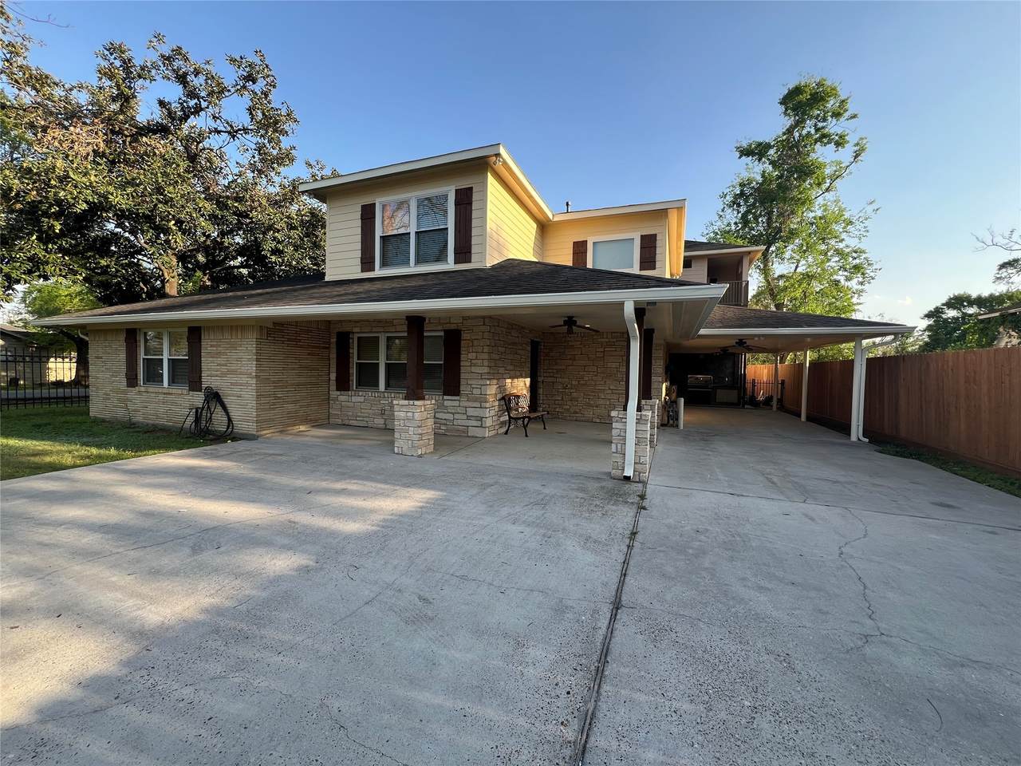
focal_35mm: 13
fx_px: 383
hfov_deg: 106.2
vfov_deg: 89.9
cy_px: 383
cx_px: 510
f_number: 1.8
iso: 32
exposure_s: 1/263
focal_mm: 1.57
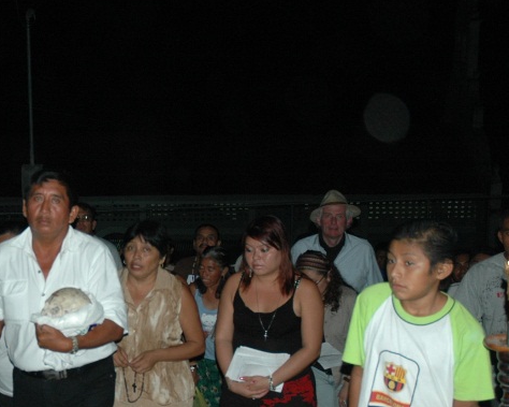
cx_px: -6
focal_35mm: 82
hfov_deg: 22.4
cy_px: 285
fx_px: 1235
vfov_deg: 18.6
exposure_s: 1/60
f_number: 3.8
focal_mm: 27
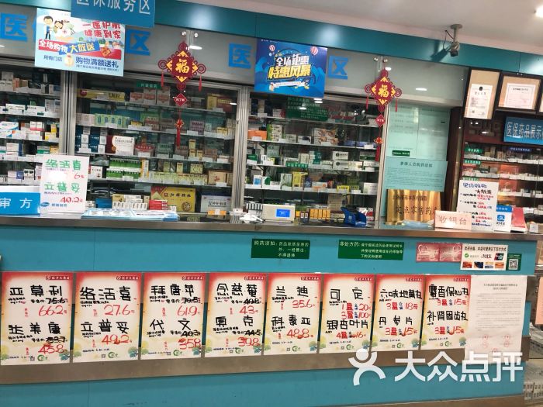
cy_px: 204
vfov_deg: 49.7
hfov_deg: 63.4
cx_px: 272
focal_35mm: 28
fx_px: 439
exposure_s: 1/17
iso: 40
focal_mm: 4
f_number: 1.8
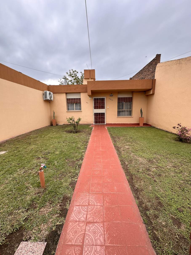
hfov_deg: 85.7
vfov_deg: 102.1
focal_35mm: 14
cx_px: 96
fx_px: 103
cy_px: 128
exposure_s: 1/370
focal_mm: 2.22
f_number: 2.2
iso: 40
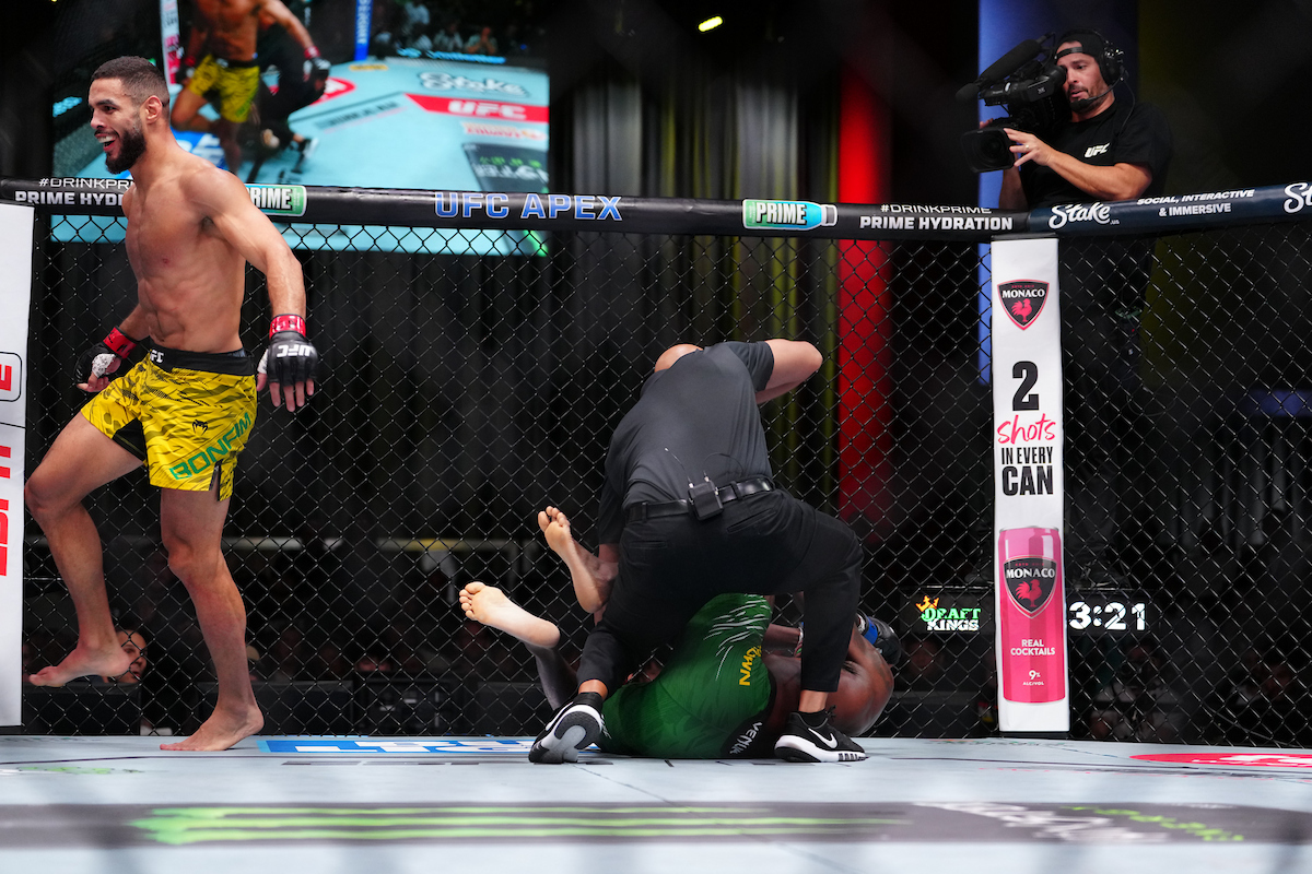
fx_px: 2770
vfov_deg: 17.9
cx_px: 656
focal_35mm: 76
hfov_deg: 26.7
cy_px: 437
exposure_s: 1/640
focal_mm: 76
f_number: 2.8
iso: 2500
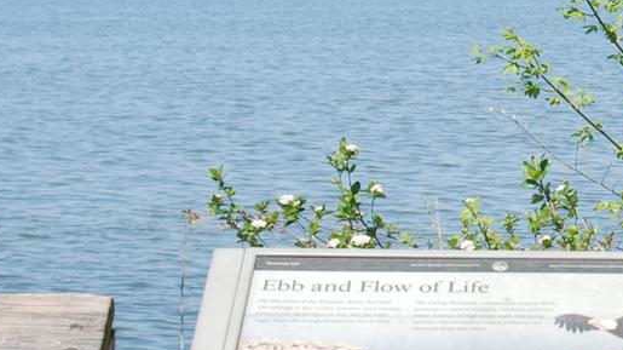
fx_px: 3204
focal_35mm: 194
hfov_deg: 10.8
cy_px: 12
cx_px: 854
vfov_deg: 6.2
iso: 100
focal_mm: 31
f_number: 8
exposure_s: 1/250
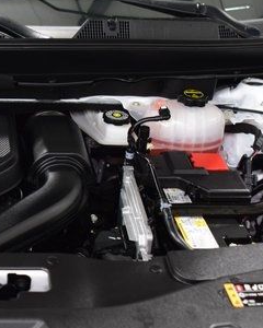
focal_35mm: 72
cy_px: 210
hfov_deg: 20.5
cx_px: -10
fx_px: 701
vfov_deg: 26.3
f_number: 2.8
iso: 1600
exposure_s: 1/60
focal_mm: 24
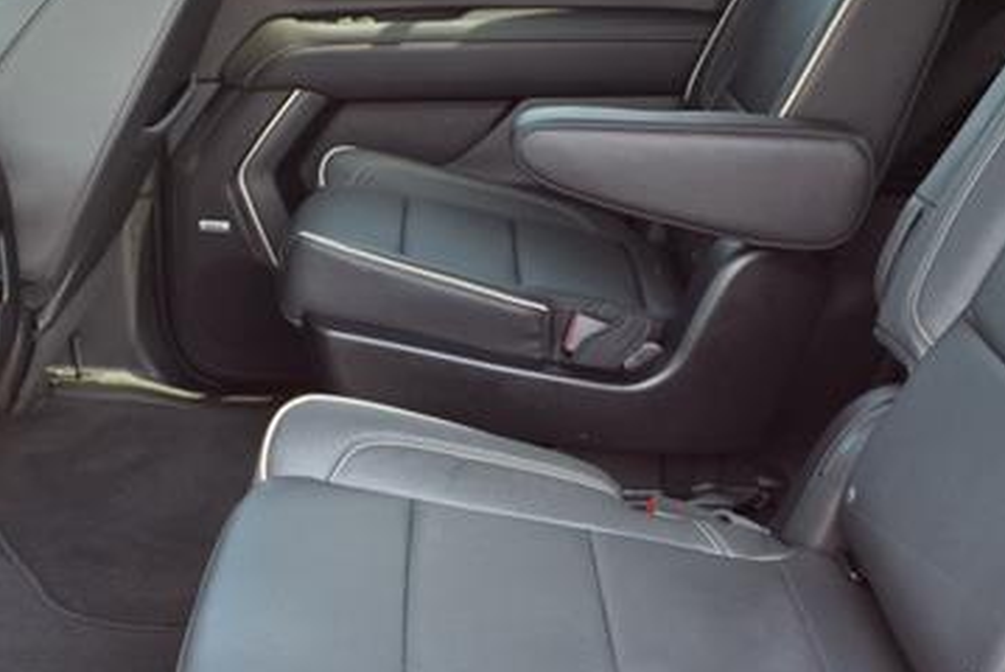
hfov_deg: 39.5
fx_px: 1397
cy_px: 543
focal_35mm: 50
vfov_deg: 26.5
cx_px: 557
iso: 64
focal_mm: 3.58
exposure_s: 1/120
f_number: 1.9
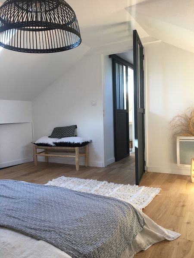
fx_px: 217
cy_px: 129
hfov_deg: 48.2
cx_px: 97
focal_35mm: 29
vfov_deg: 61.7
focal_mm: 4.15
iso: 50
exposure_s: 1/33
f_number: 2.2
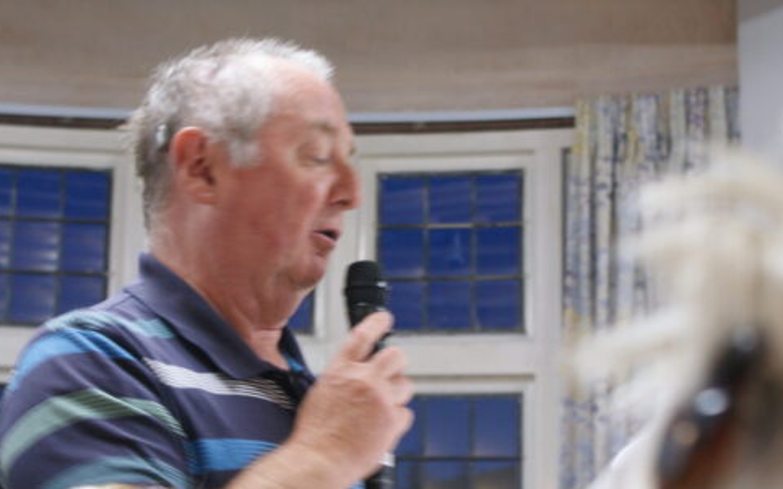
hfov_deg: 22.4
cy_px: 261
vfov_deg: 14.1
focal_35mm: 93
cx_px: 374
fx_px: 1977
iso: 400
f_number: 5.6
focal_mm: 45
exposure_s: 1/13
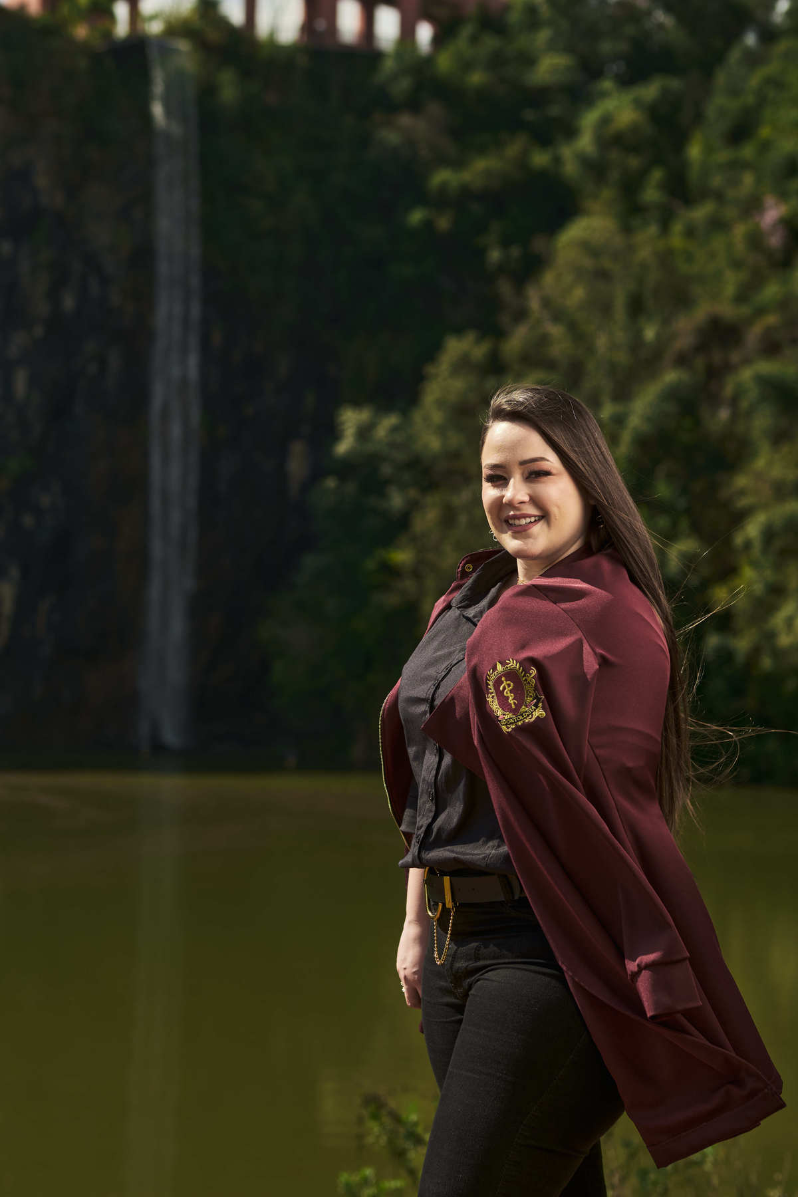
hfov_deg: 18.2
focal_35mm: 75
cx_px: 399
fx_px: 2494
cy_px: 598
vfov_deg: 27.0
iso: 160
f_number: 2.8
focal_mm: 50
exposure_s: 1/2000
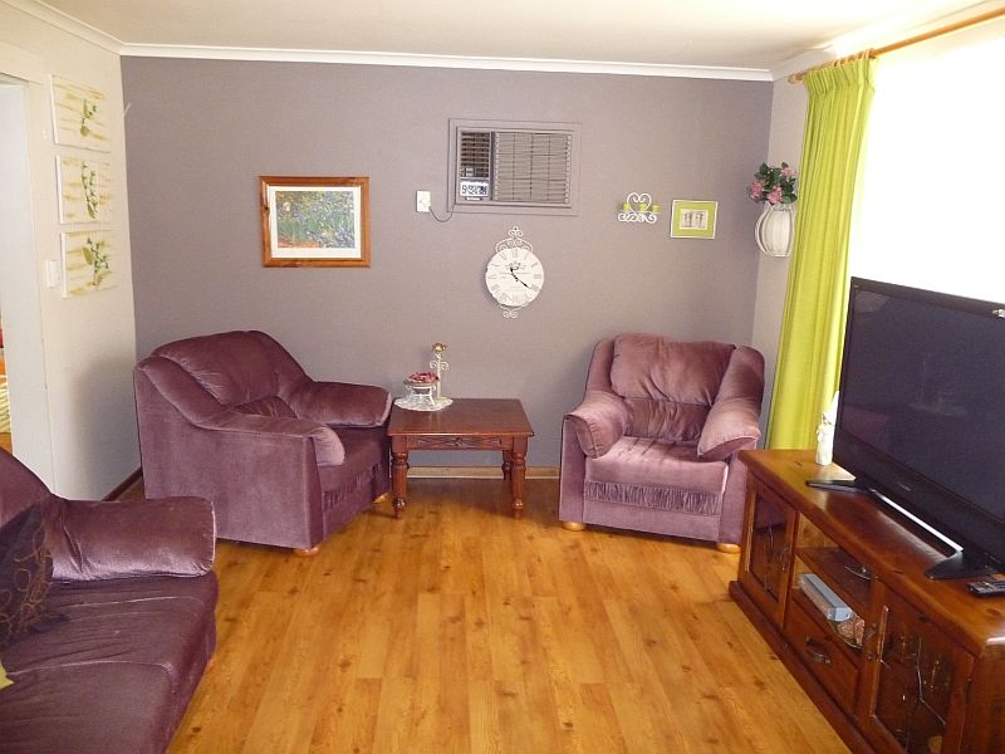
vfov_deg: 49.7
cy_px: 377
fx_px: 813
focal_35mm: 28
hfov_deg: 63.4
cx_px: 502
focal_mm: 4.7
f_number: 3.3
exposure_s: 1/30
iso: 500
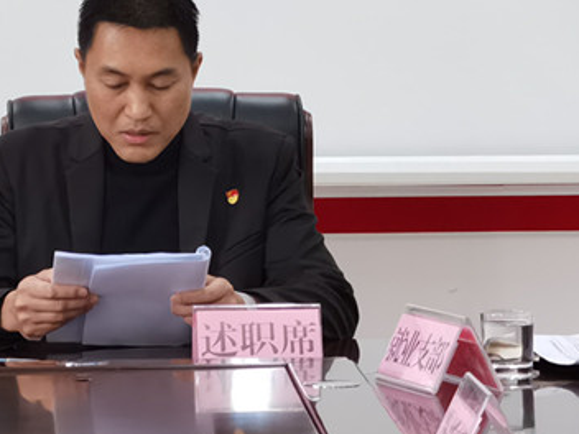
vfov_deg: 7.6
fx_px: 3278
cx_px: 188
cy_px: 132
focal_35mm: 196
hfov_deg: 10.1
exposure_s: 1/33.3
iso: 160
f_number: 2.4
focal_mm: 7.48
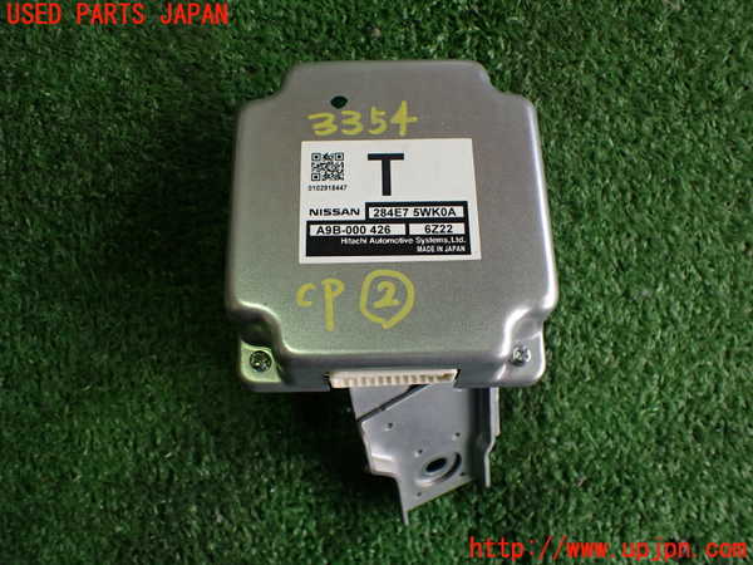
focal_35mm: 30
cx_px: 376
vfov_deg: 46.8
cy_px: 282
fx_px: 653
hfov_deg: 60.0
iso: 250
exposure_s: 1/125
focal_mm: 5.4
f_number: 2.3
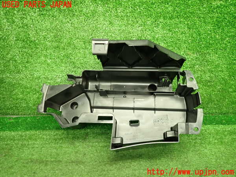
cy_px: 88
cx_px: 118
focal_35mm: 25
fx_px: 170
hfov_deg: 69.4
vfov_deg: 54.9
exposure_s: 1/30
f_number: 2
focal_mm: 4.5
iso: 250
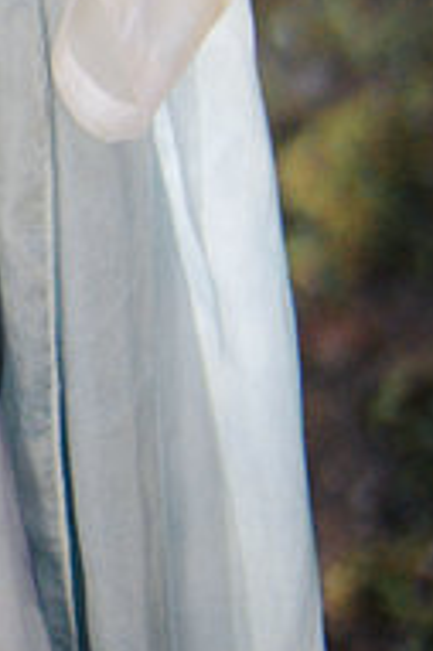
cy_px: -1455
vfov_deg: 5.4
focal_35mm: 353
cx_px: -569
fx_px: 6380
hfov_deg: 3.8
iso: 100
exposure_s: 1/4000
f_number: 1.2
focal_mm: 50
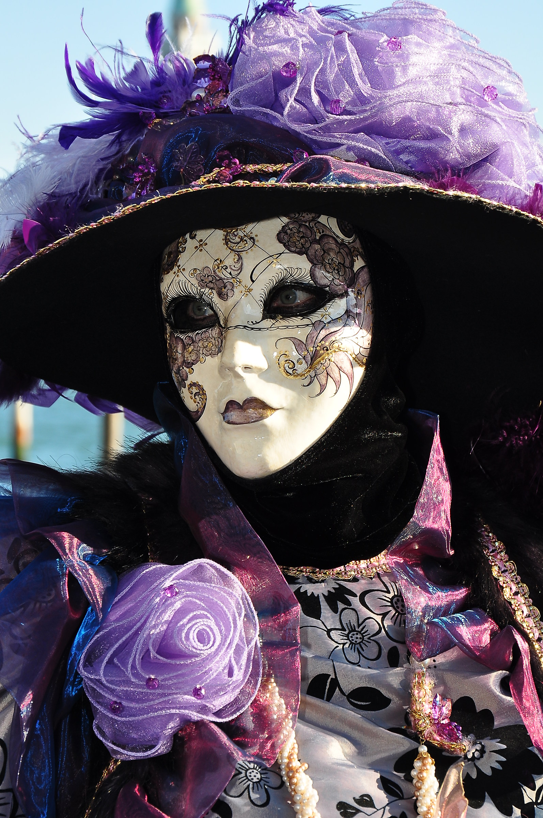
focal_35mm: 128
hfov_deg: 10.7
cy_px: 409
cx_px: 272
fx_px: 2892
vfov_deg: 16.1
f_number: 9
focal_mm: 85
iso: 200
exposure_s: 1/200
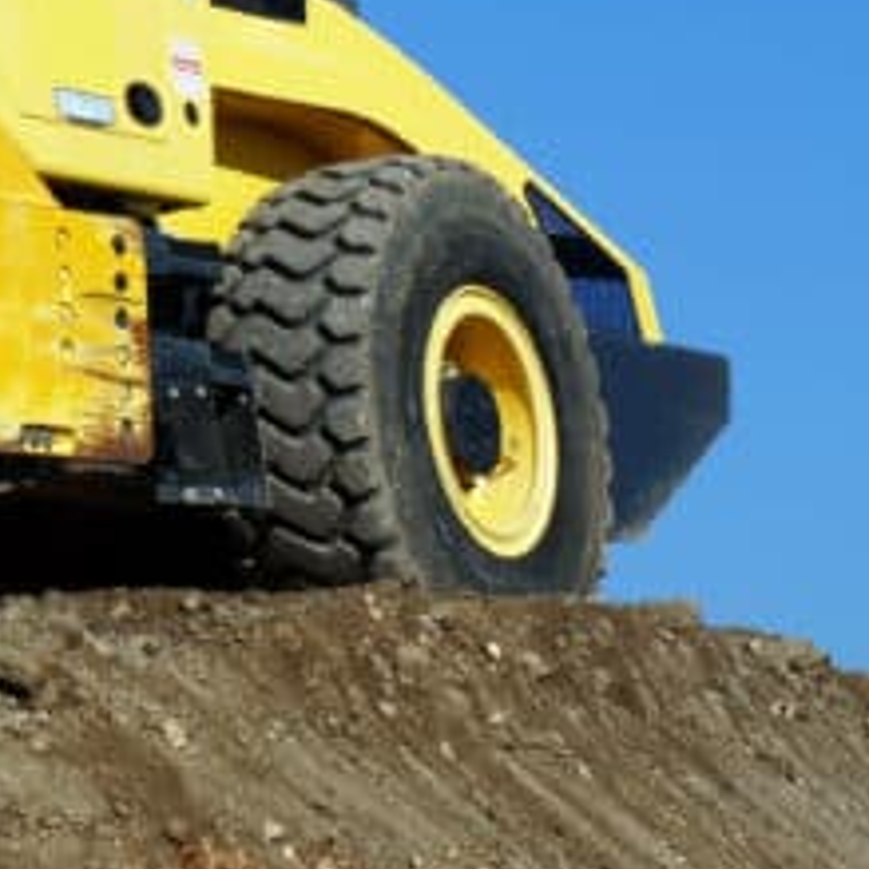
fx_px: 8776
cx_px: -266
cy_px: 282
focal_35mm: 309
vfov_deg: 5.7
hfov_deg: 5.6
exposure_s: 1/500
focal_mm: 52
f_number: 13
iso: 200
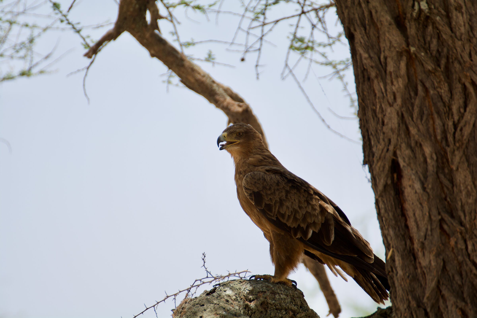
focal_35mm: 450
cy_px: 159
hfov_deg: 4.6
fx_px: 5962
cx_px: 238
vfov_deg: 3.1
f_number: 5.6
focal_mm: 300
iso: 100
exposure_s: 1/320
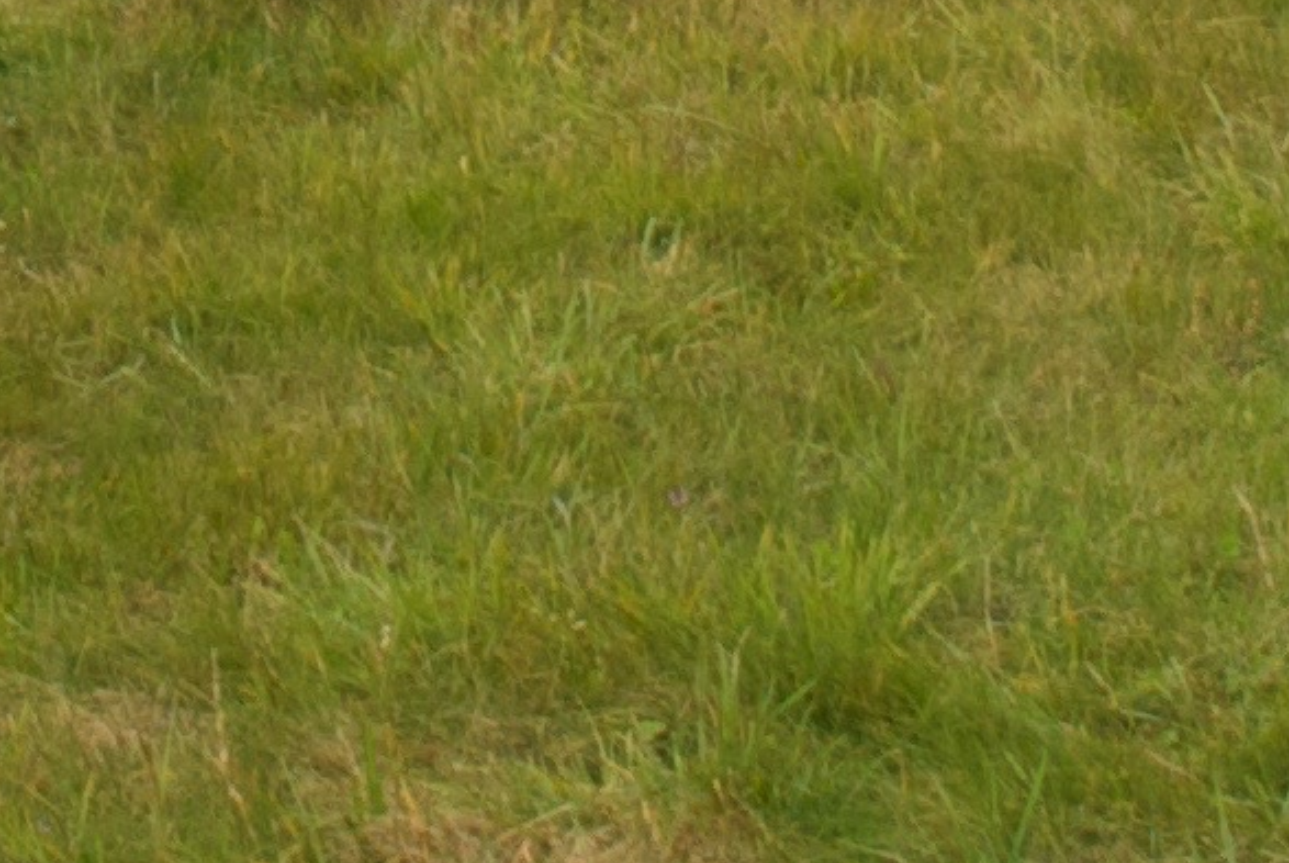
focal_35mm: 198
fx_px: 7098
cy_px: -1695
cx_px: 165
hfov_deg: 10.3
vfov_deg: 6.4
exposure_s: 1/180
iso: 100
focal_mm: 20
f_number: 6.7
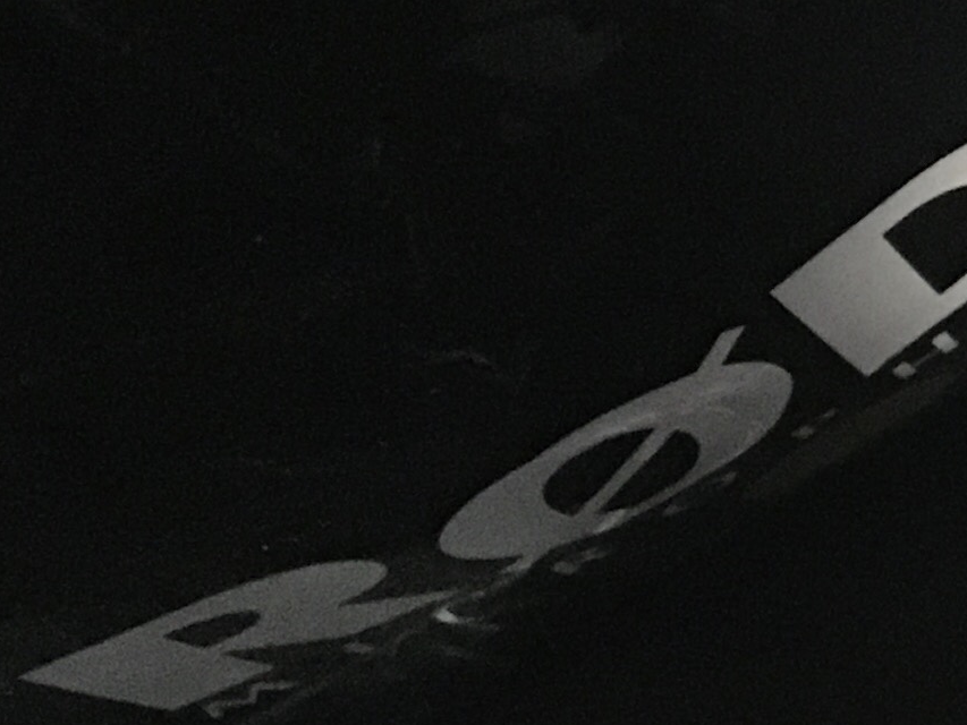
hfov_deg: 13.1
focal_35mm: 137
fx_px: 3828
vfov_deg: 10.8
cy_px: 315
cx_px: 1682
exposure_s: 1/17
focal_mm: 4.15
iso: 800
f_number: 2.2
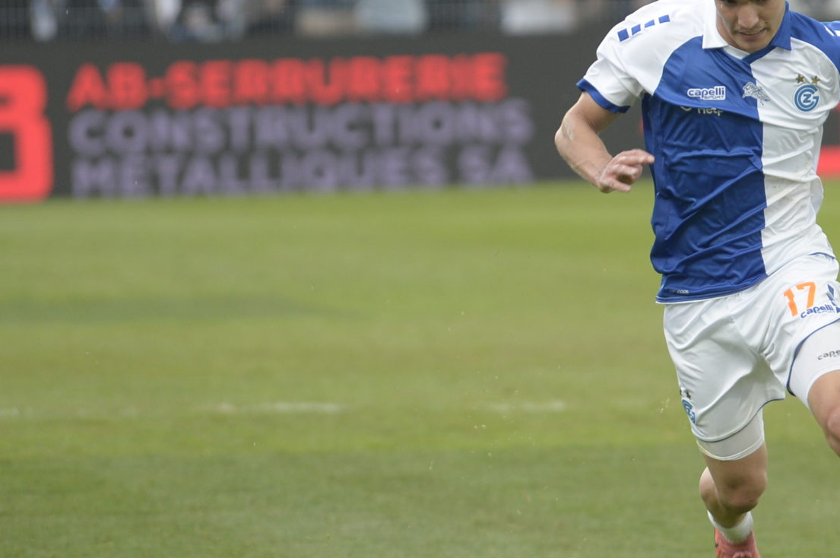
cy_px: 395
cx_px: 808
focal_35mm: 834
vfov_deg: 1.6
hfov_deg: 2.5
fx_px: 19437
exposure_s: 1/640
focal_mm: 360
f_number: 5.3
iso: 1250
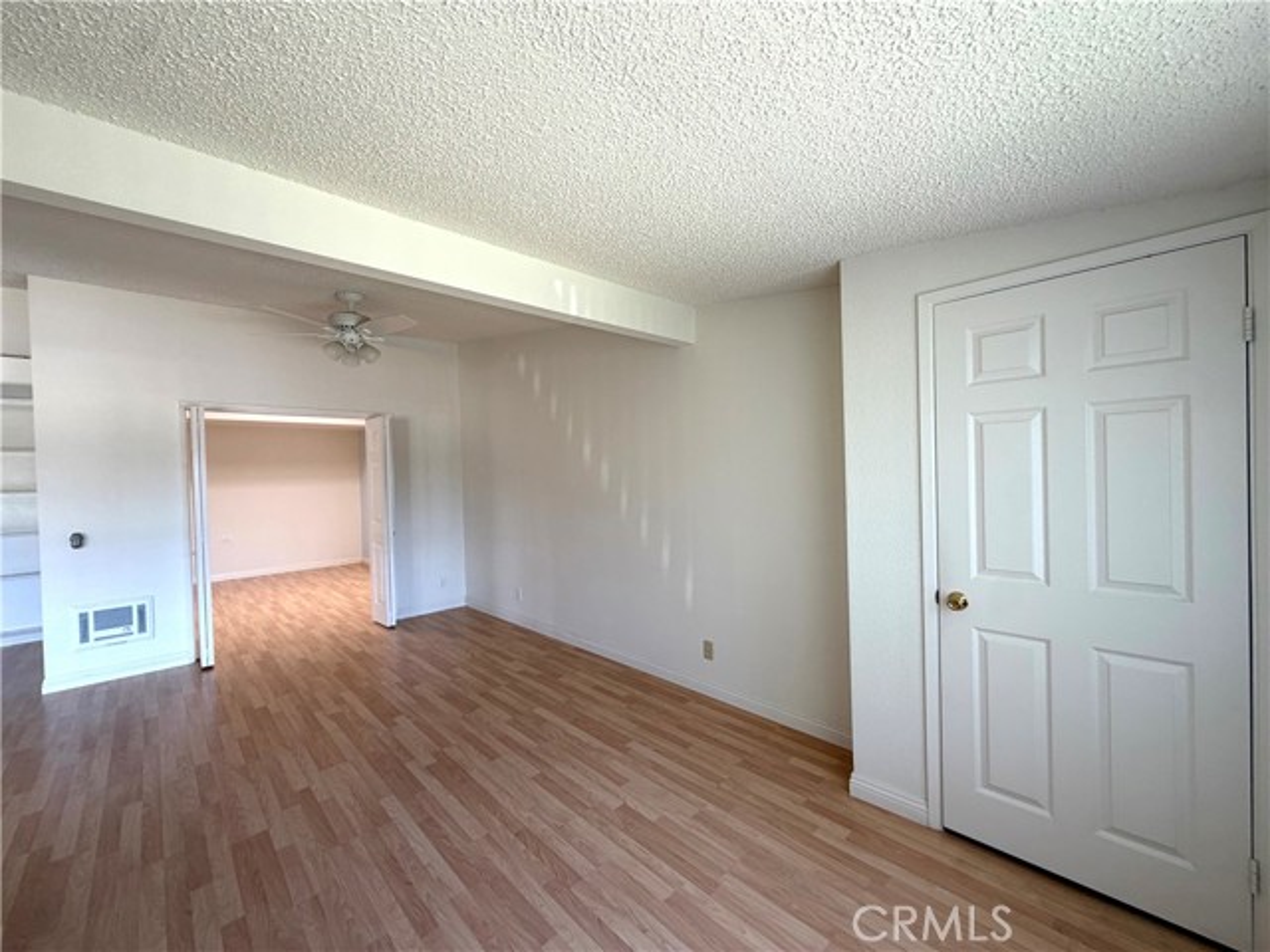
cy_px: 476
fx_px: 514
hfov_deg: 102.1
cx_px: 635
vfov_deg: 85.7
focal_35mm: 14
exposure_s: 1/121
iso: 100
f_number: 2.2
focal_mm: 2.22
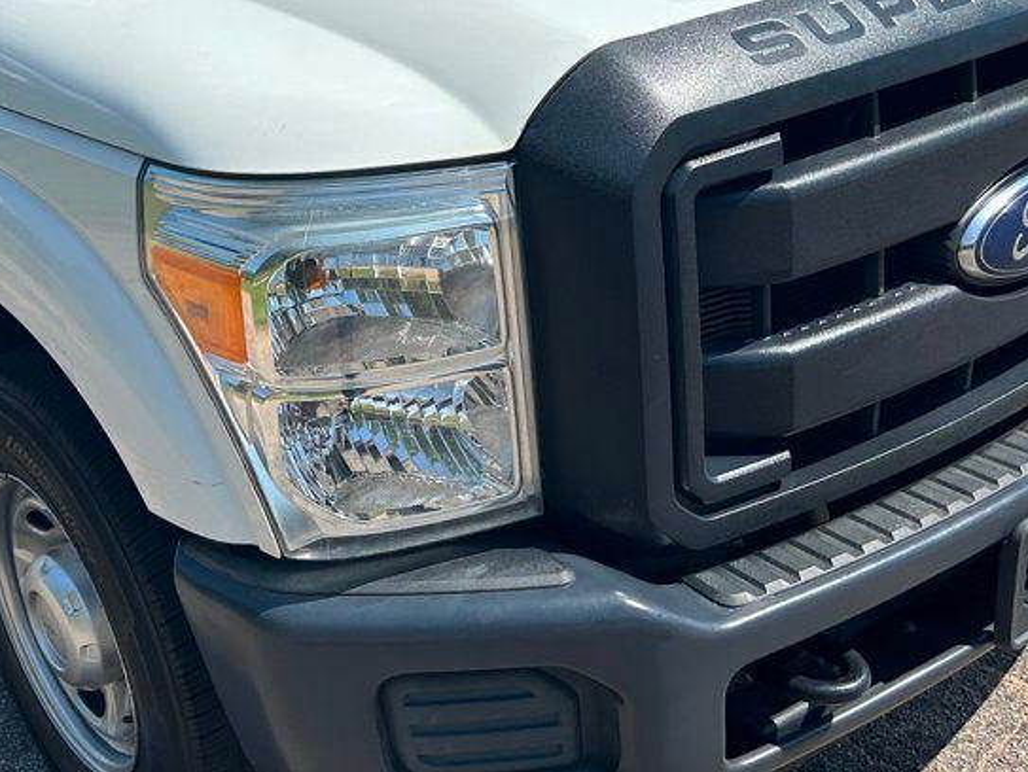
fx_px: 1456
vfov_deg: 29.5
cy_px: 257
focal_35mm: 49
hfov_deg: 38.7
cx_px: 394
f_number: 1.5
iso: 50
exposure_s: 1/4274
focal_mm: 5.7
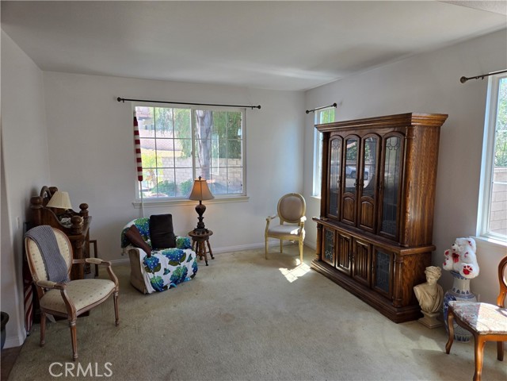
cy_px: 190
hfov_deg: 73.9
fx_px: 337
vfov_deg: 58.9
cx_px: 254
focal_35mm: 23
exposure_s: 1/120
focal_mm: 5.4
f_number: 1.8
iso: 32
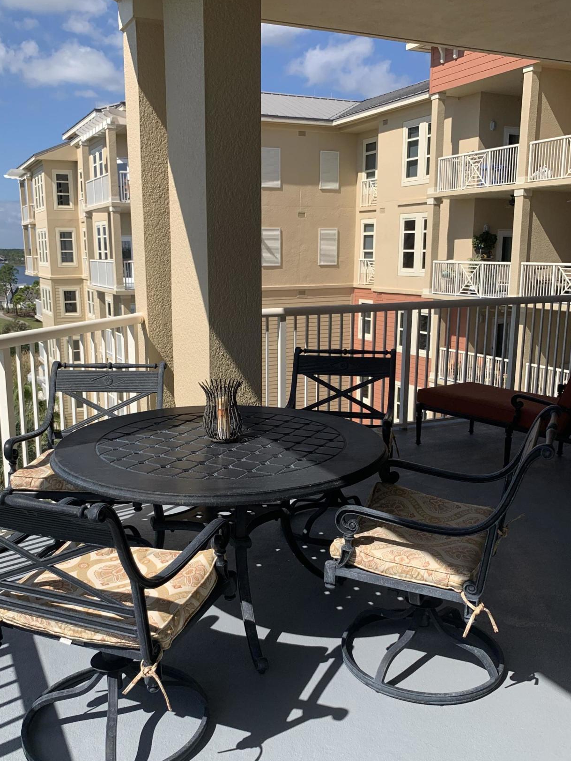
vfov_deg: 56.7
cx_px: 266
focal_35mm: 32
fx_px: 704
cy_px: 412
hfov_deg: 44.1
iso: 25
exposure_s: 1/2994
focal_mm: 4.25
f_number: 1.8
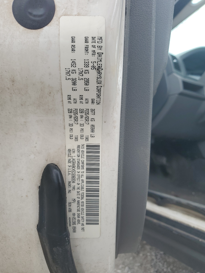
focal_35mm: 27
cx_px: 101
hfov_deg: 51.4
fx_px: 213
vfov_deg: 65.3
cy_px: 139
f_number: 1.5
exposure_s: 1/769
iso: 50
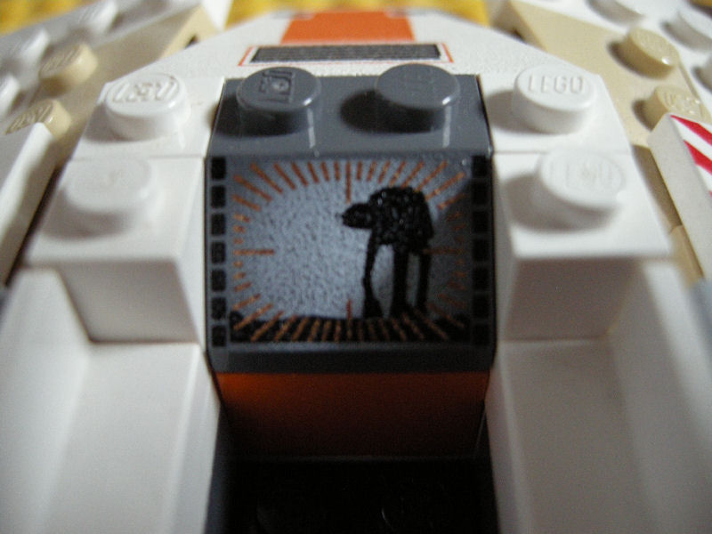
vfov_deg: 40.7
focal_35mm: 35
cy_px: 267
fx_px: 720
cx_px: 356
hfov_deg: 52.6
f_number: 2.7
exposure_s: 1/30
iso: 400
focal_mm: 7.5
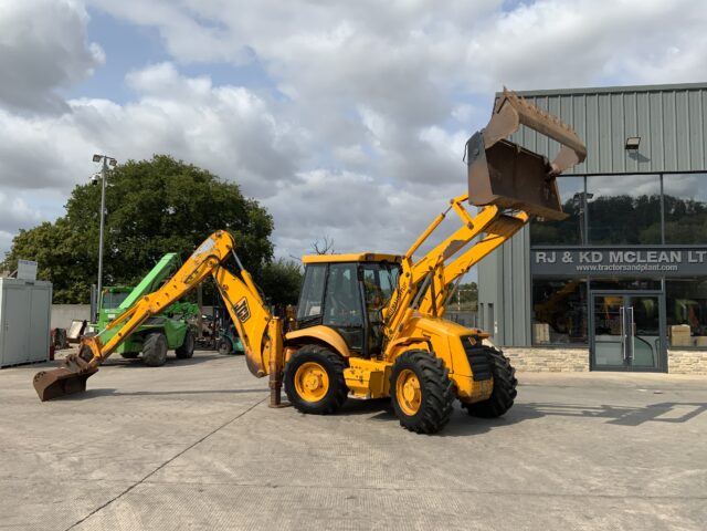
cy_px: 266
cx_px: 354
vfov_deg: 48.2
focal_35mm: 29
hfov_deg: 61.7
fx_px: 592
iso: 20
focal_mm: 3
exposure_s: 1/3125
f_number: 1.8
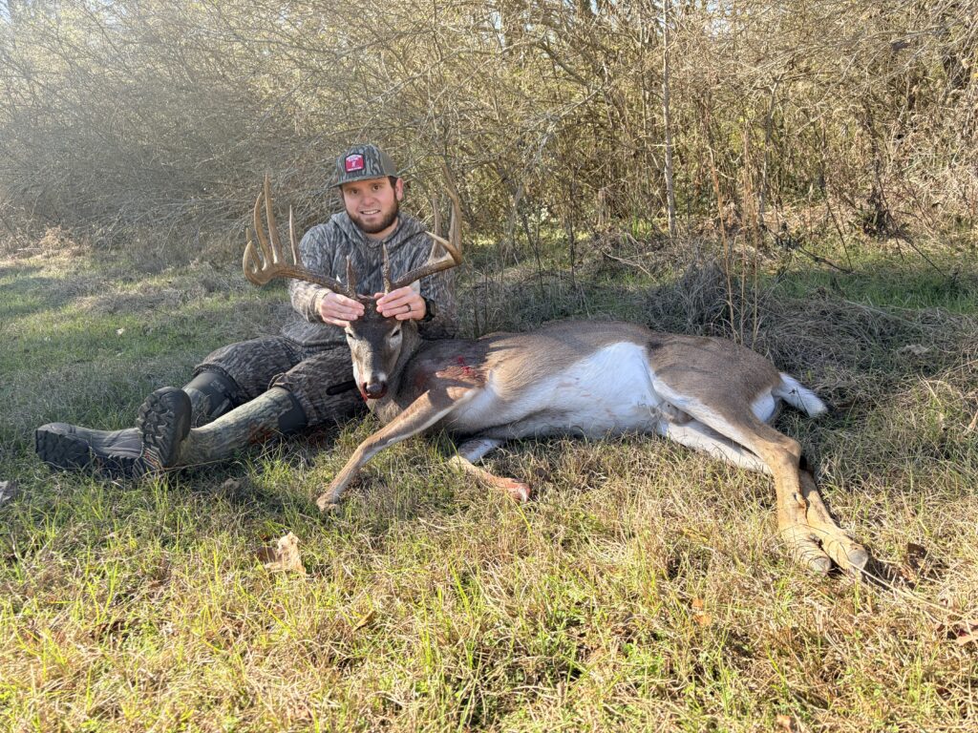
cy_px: 366
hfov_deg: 67.3
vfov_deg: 53.1
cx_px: 489
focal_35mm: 26
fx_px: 735
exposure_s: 1/601
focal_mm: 5.96
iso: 50
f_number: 1.6
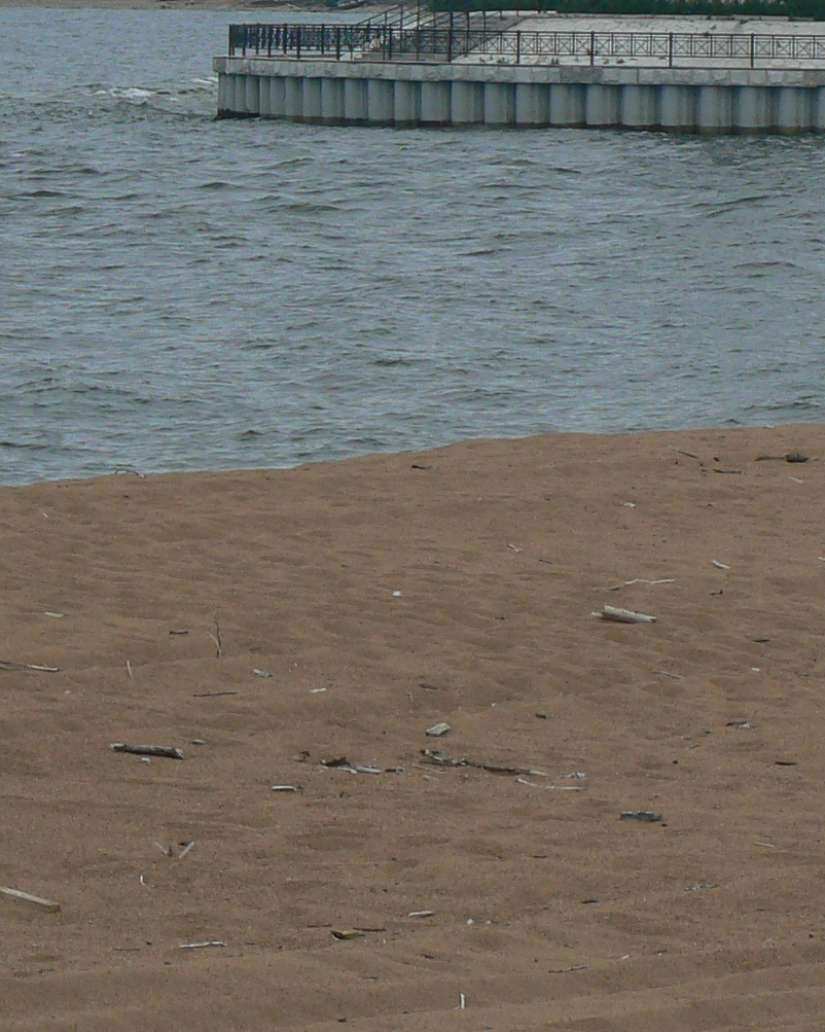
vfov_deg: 6.8
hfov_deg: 5.4
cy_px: 19
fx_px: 8701
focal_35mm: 285
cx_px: 1231
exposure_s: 1/500
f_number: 6.3
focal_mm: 17.3
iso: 80
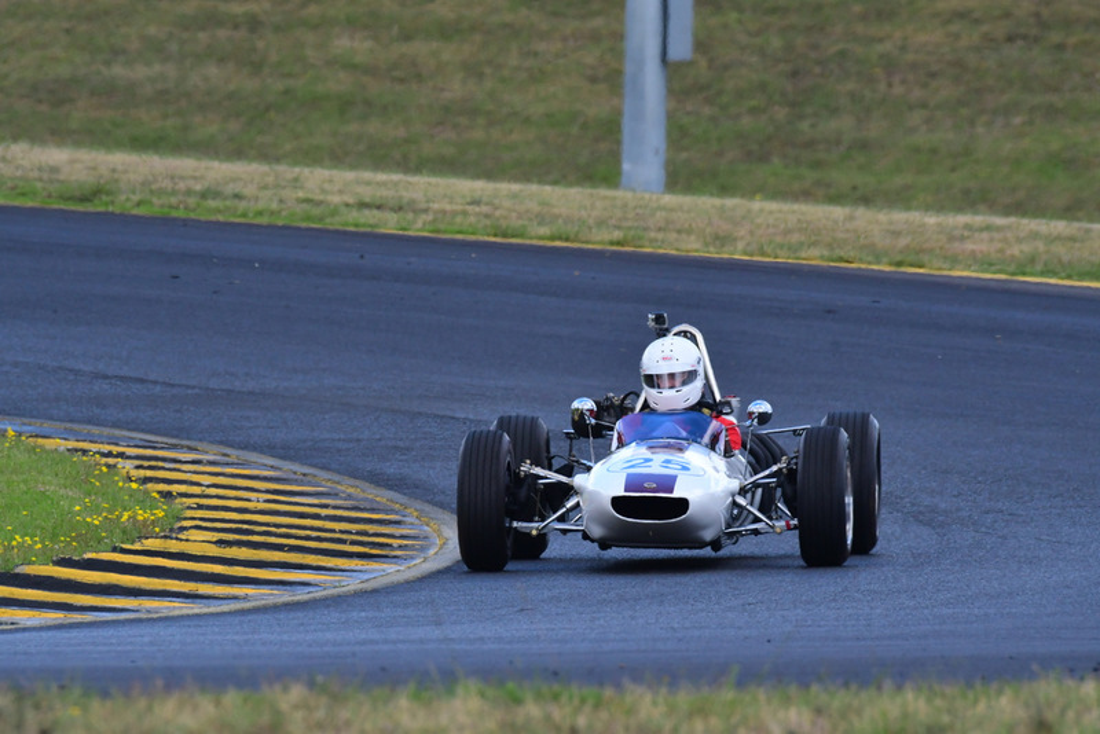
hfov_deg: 2.7
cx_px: 550
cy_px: 367
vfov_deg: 1.8
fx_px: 22924
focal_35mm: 750
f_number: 11
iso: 1000
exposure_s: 1/640
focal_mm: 500
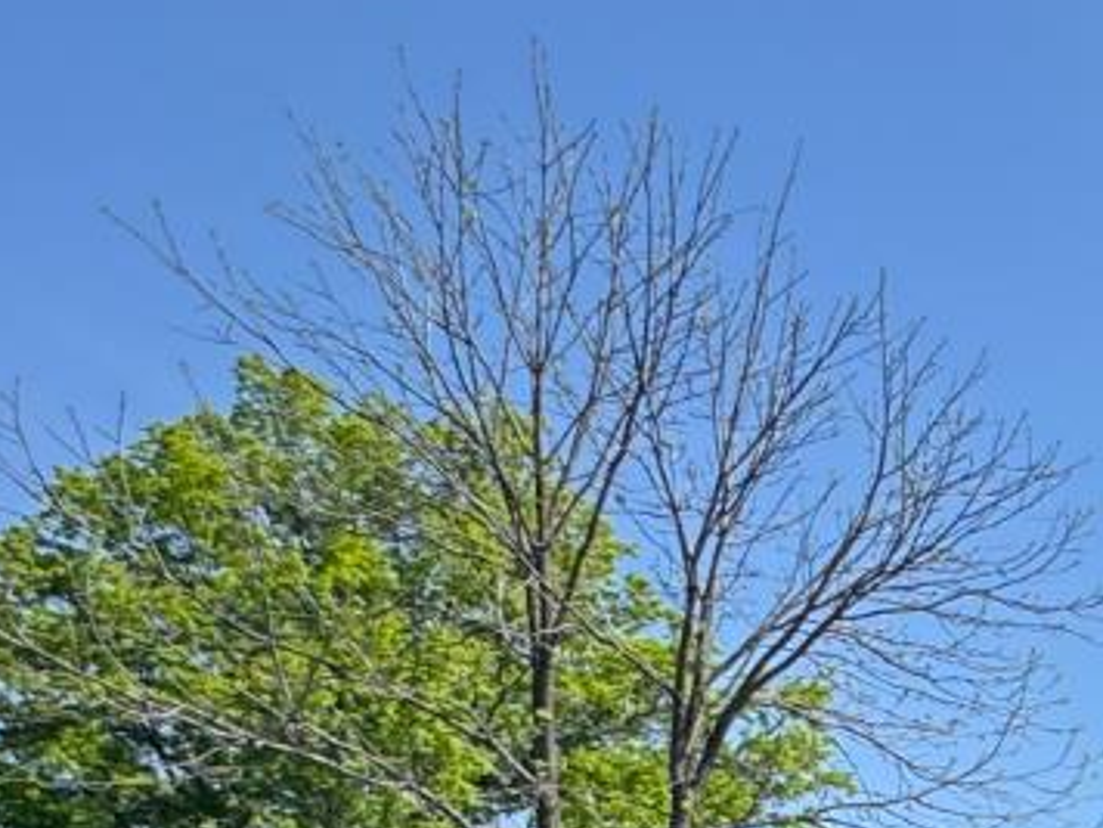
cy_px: 1168
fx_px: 1880
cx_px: 1843
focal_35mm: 59
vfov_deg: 21.6
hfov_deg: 22.9
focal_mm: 2.22
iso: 40
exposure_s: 1/1094
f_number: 2.2
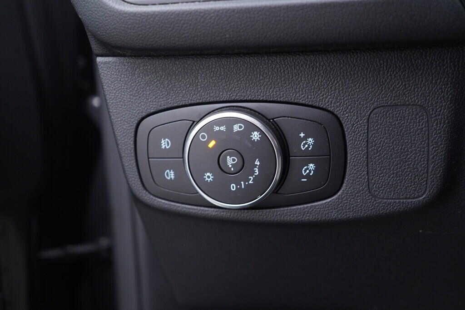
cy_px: 155
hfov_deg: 53.1
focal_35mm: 36
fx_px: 465
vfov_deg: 36.9
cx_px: 232
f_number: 2.8
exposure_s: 1/40
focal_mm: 24
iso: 400
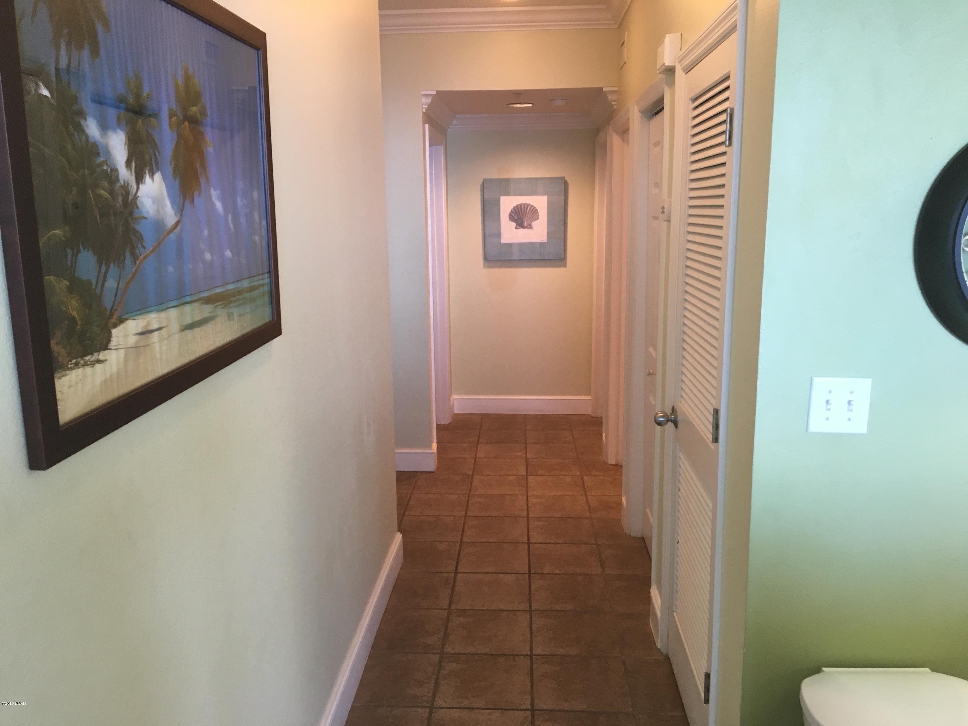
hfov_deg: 61.7
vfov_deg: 48.2
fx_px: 811
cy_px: 363
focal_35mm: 29
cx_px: 484
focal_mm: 4.15
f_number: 2.2
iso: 80
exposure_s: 1/30
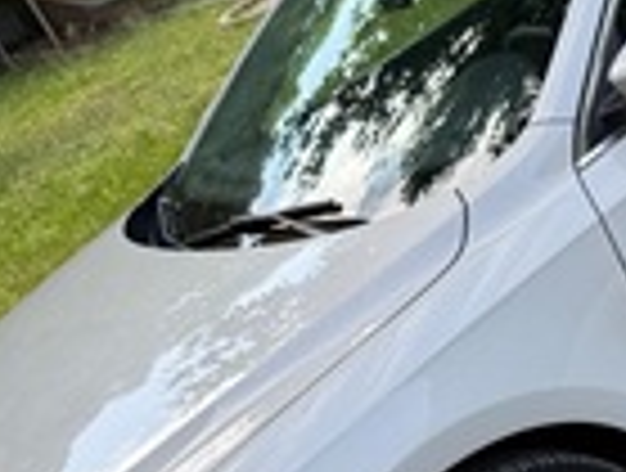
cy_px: 279
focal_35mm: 62
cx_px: 730
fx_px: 1124
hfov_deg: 27.7
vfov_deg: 23.7
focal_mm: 6.76
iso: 80
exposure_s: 1/788
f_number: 1.78
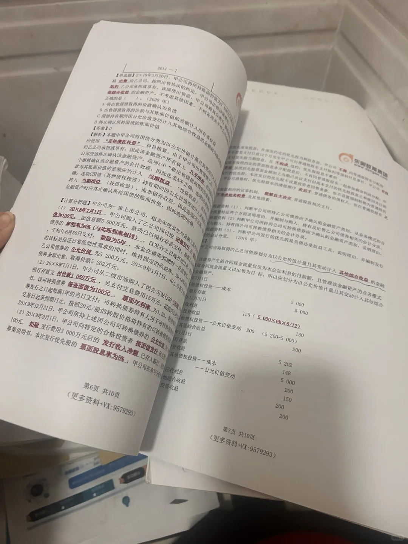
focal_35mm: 26
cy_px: 272
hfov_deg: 53.1
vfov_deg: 67.3
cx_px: 204
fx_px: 409
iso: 320
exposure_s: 1/60
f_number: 1.5
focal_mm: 5.7
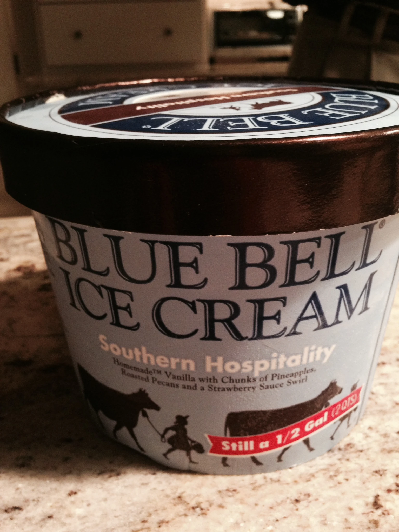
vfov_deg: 55.4
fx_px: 507
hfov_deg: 42.9
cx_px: 200
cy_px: 266
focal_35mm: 33
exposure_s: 1/15
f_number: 2.4
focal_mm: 4.12
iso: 400
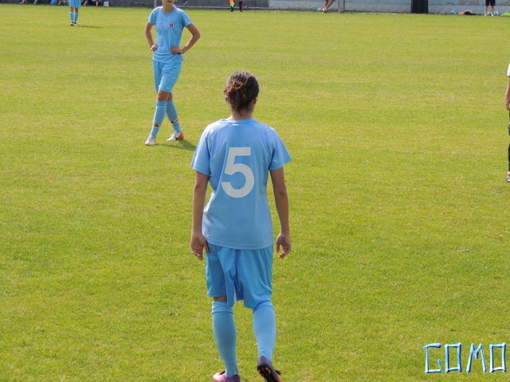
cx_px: 255
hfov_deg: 16.4
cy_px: 191
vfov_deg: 12.3
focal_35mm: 120
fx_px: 1768
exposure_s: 1/400
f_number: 4.2
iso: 110
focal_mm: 21.4
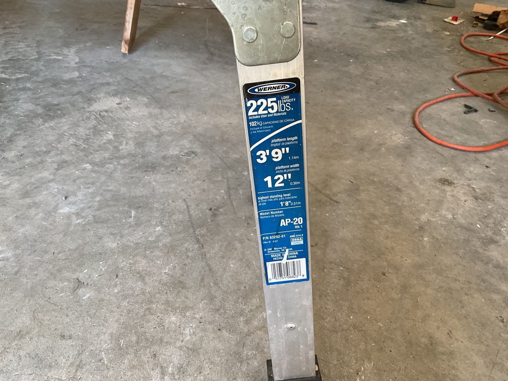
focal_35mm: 29
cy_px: 190
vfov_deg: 48.2
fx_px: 426
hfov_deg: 61.7
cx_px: 254
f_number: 1.8
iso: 100
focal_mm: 3
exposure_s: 1/60
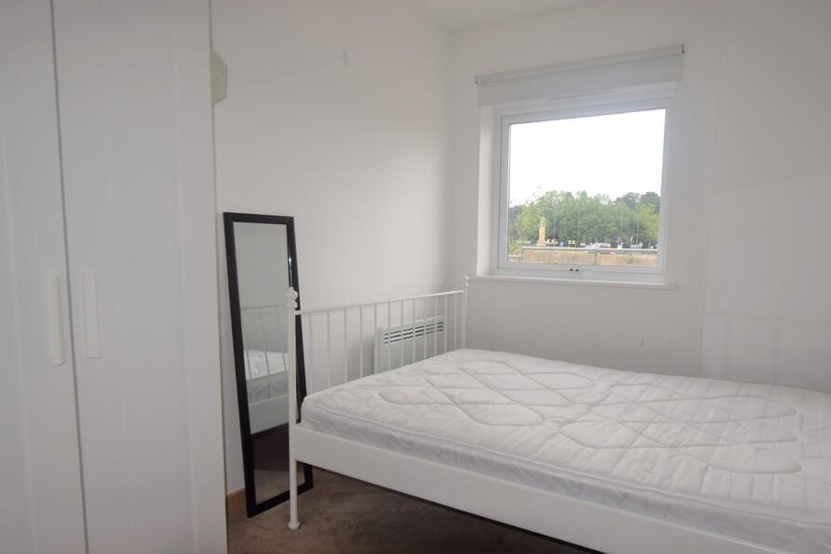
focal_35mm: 24
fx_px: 554
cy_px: 307
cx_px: 446
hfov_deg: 73.6
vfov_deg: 53.1
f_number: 5.6
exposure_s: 1/125
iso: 125
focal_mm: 14
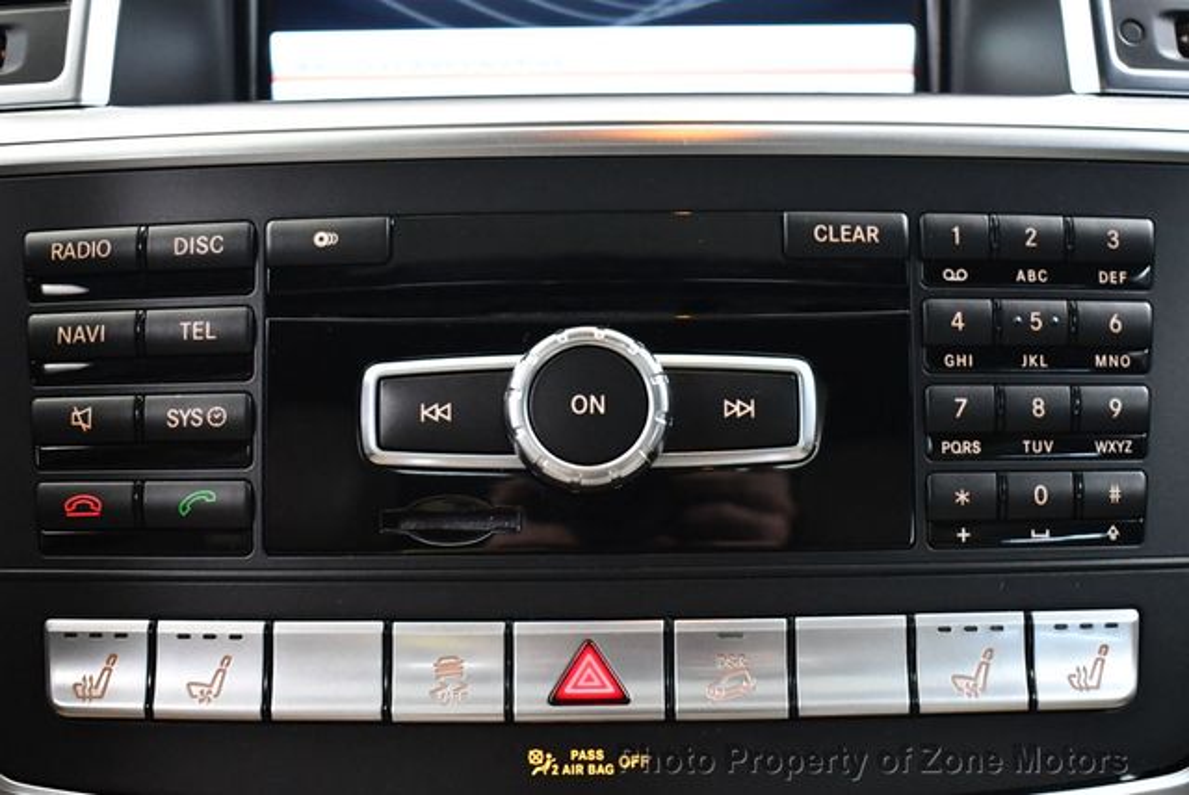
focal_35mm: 52
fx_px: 1719
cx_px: 594
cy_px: 398
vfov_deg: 26.0
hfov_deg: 38.2
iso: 4000
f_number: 4
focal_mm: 26
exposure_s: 1/60
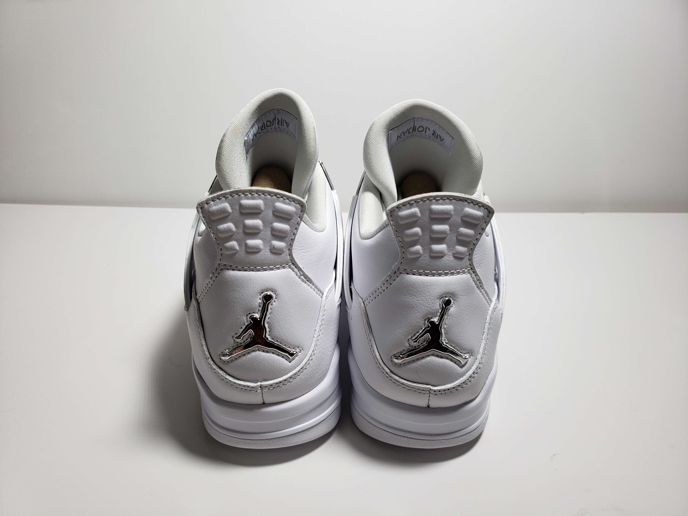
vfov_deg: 53.1
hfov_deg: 67.3
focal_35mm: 26
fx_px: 517
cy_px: 258
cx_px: 344
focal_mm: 4.3
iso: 50
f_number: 1.5
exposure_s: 1/550
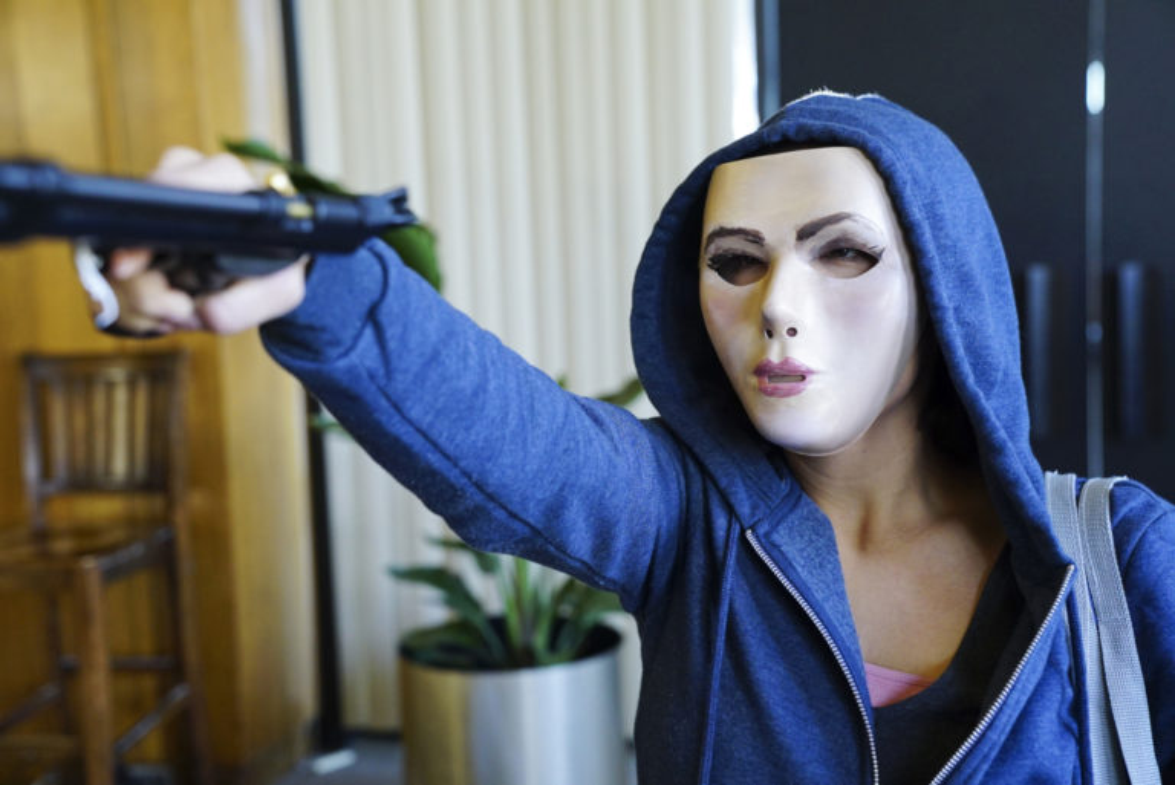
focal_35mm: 49
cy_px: 392
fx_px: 1600
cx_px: 588
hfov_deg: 40.3
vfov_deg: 27.6
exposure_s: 1/320
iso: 2500
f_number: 3.5
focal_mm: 49
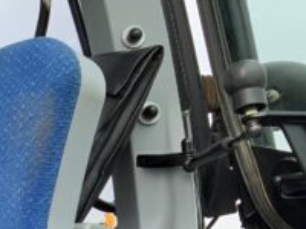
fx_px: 822
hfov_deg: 18.3
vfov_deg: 15.5
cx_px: -177
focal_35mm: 93
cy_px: 247
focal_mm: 3
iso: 16
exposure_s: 1/457
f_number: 1.8
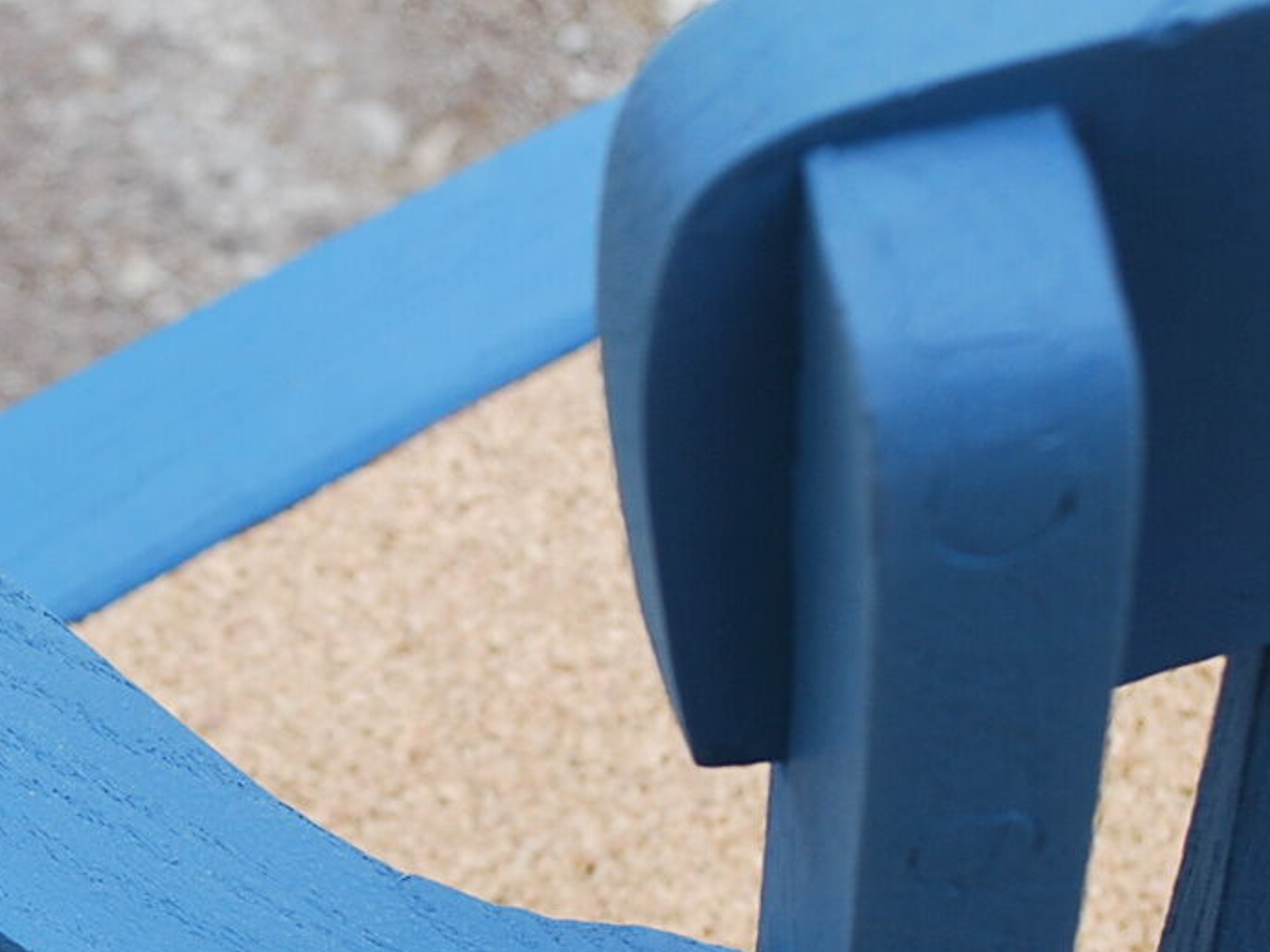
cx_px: 61
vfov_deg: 12.5
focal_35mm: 117
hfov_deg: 16.5
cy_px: 831
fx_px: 4305
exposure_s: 1/125
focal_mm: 29
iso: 200
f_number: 5.6
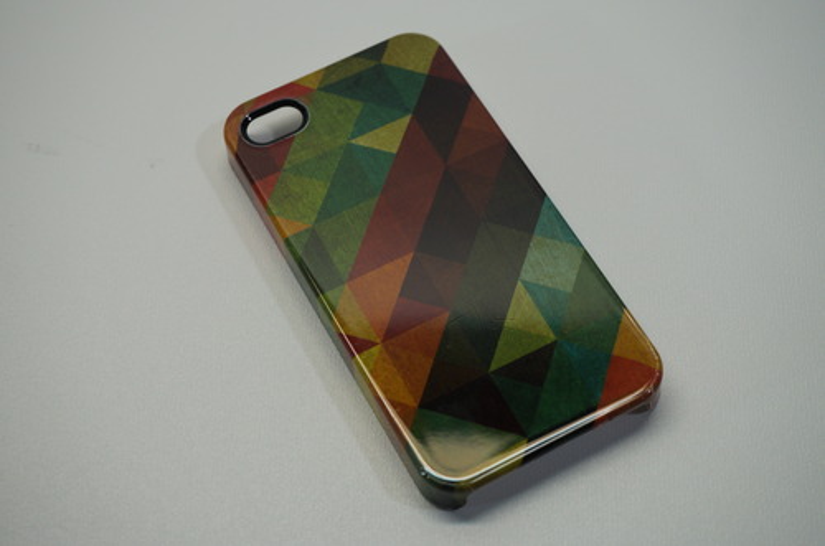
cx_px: 412
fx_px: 1406
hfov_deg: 32.7
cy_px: 273
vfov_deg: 22.0
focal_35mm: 62
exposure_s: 1/80
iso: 320
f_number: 5.6
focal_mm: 41
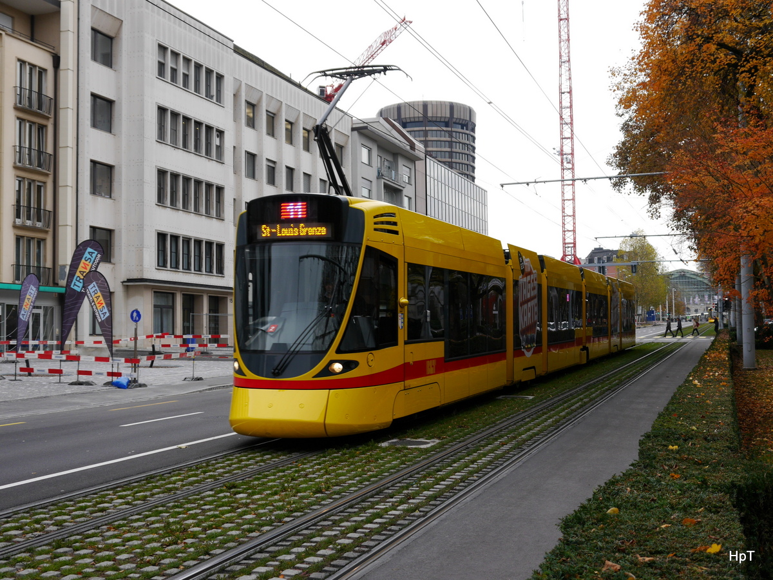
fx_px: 1072
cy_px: 290
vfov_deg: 30.3
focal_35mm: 48
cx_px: 386
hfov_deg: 39.7
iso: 160
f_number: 5.6
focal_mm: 24
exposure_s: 1/160
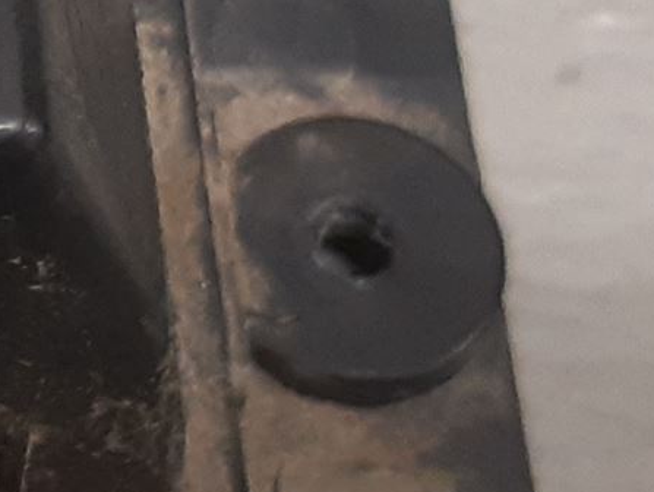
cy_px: 139
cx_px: -686
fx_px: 2250
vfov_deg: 12.4
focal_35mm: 119
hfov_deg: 13.8
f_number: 1.7
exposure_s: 1/50
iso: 200
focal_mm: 3.93
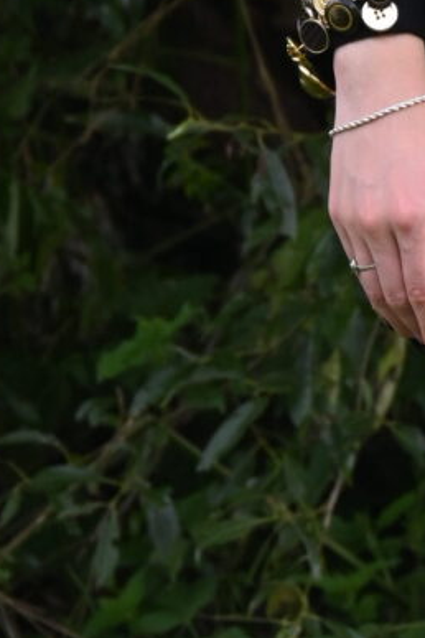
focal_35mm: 437
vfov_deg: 4.7
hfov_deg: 3.1
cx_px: 513
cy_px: -143
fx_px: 7738
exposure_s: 1/250
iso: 140
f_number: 5.6
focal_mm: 110
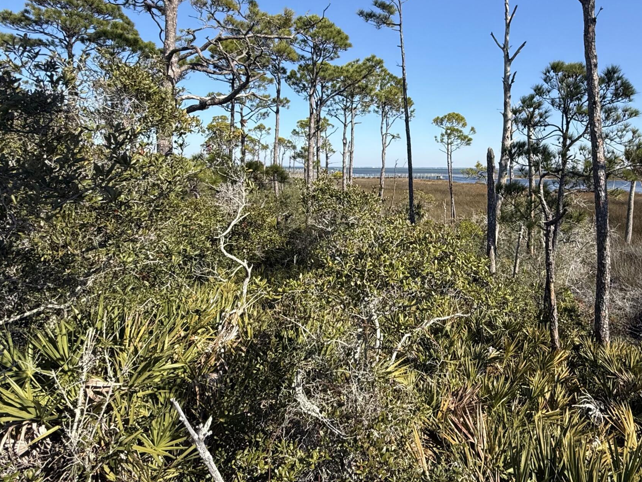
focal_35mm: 25
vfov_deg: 54.0
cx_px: 412
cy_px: 171
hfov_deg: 68.0
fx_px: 464
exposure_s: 1/1848
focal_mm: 2.22
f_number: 2.2
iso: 50
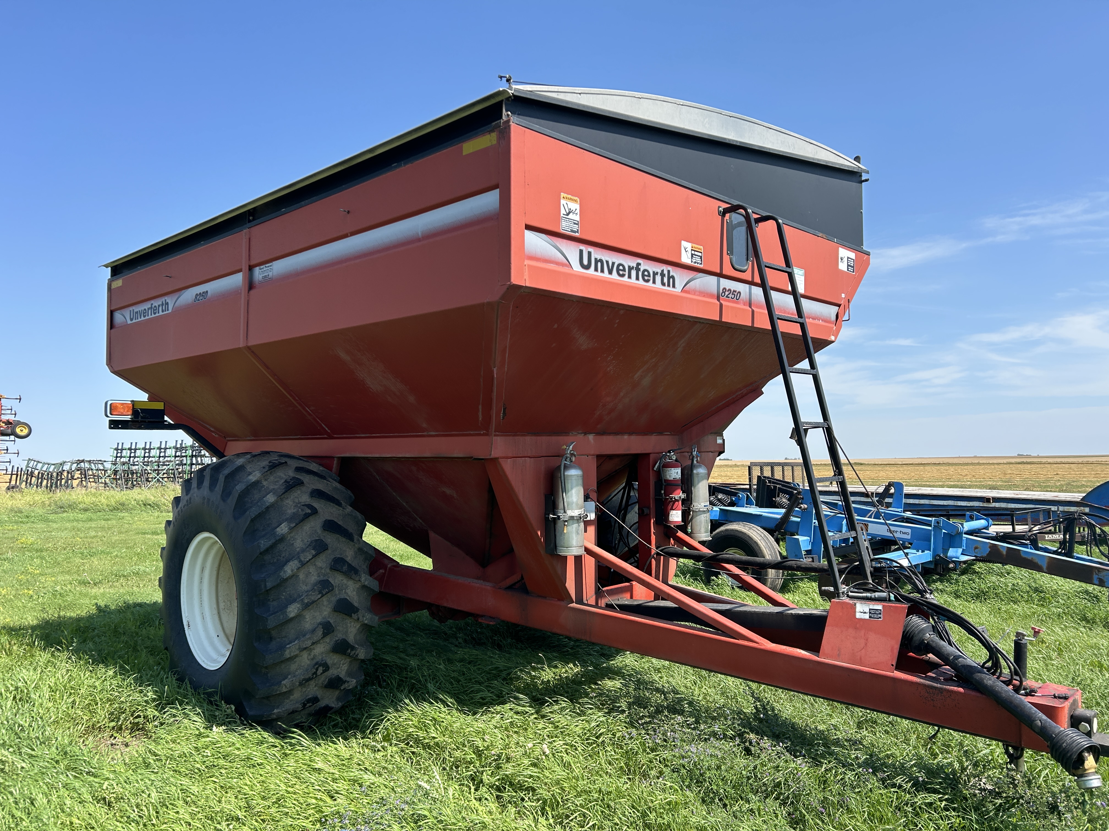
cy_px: 416
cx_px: 554
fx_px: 833
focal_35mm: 26
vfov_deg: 53.1
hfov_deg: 67.3
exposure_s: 1/2513
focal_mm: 5.7
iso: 50
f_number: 1.5
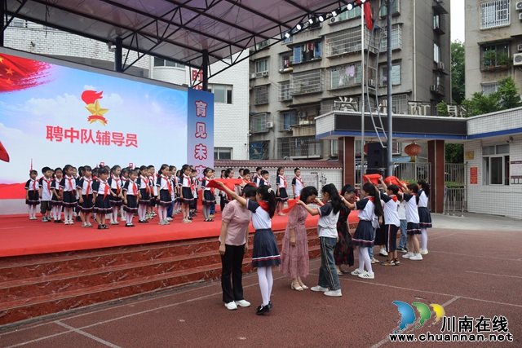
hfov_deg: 61.9
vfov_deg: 43.6
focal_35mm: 30
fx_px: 435
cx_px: 261
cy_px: 174
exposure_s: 1/200
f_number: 7.1
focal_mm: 20
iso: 400
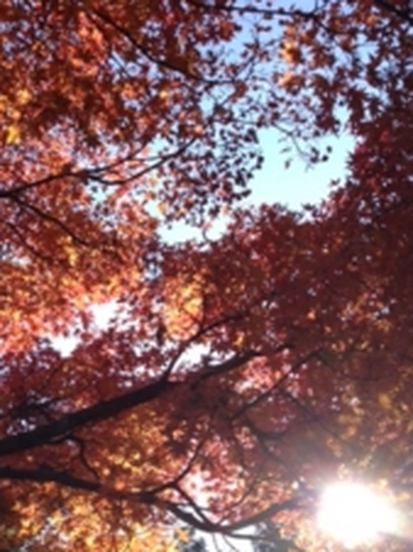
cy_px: 449
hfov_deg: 23.5
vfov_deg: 30.4
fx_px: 988
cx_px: 144
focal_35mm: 62
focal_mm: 4.28
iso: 50
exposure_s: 1/665
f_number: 2.4
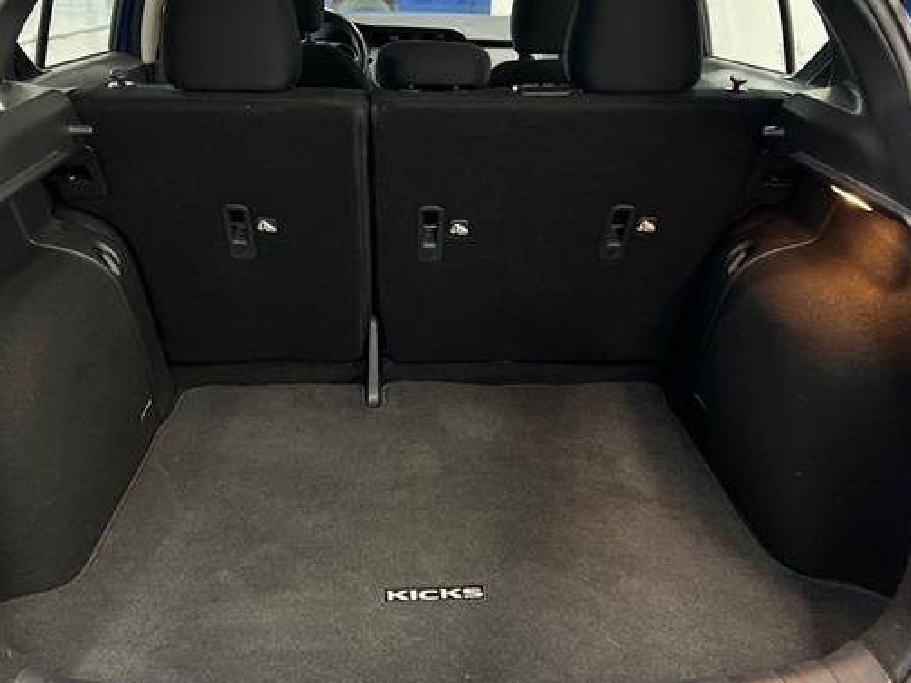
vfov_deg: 42.9
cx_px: 432
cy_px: 334
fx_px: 868
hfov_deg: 55.3
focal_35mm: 33
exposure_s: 1/30
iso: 640
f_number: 1.5
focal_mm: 5.7
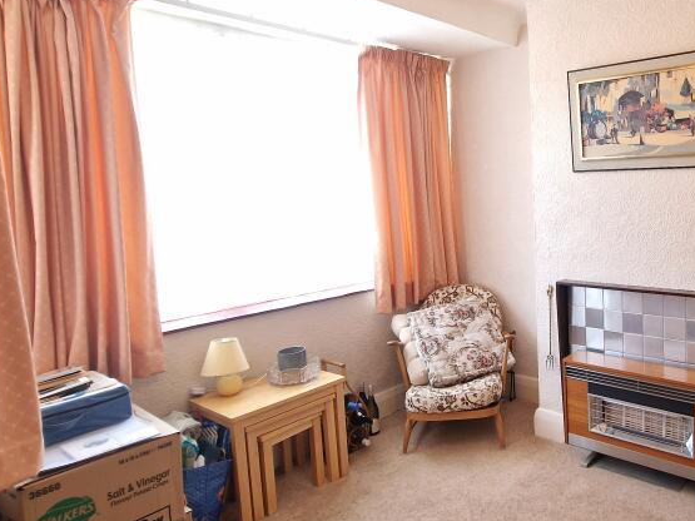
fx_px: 482
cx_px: 547
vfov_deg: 56.7
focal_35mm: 24
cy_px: 232
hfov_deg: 65.7
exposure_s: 1/50
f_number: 2.2
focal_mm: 2.2
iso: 250
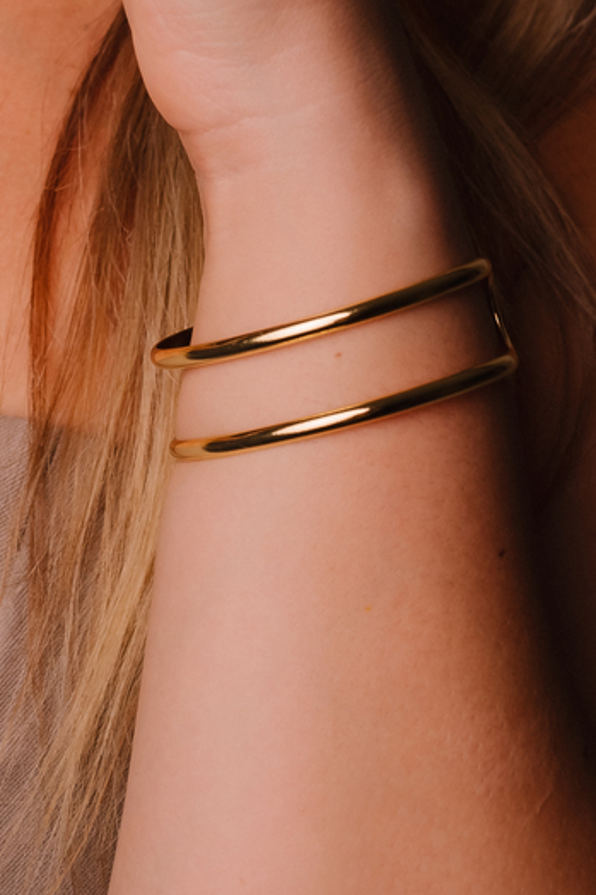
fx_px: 4274
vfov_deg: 11.4
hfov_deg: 7.9
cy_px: -538
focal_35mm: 172
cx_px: -48
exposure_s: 1/200
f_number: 5.6
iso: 125
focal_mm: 50
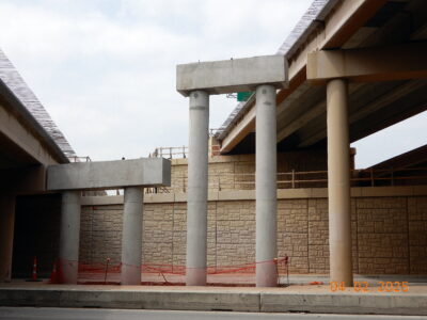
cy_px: 160
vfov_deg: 32.2
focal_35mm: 45
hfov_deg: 42.1
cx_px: 214
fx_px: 555
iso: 80
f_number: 4
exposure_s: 1/1000
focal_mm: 8
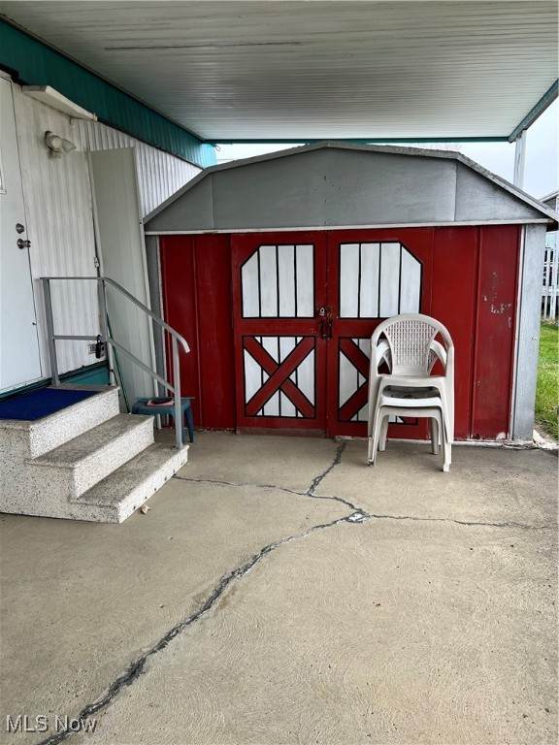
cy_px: 372
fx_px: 560
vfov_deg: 67.3
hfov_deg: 53.1
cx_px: 280
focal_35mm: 26
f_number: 1.5
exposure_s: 1/124
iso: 32
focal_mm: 5.7
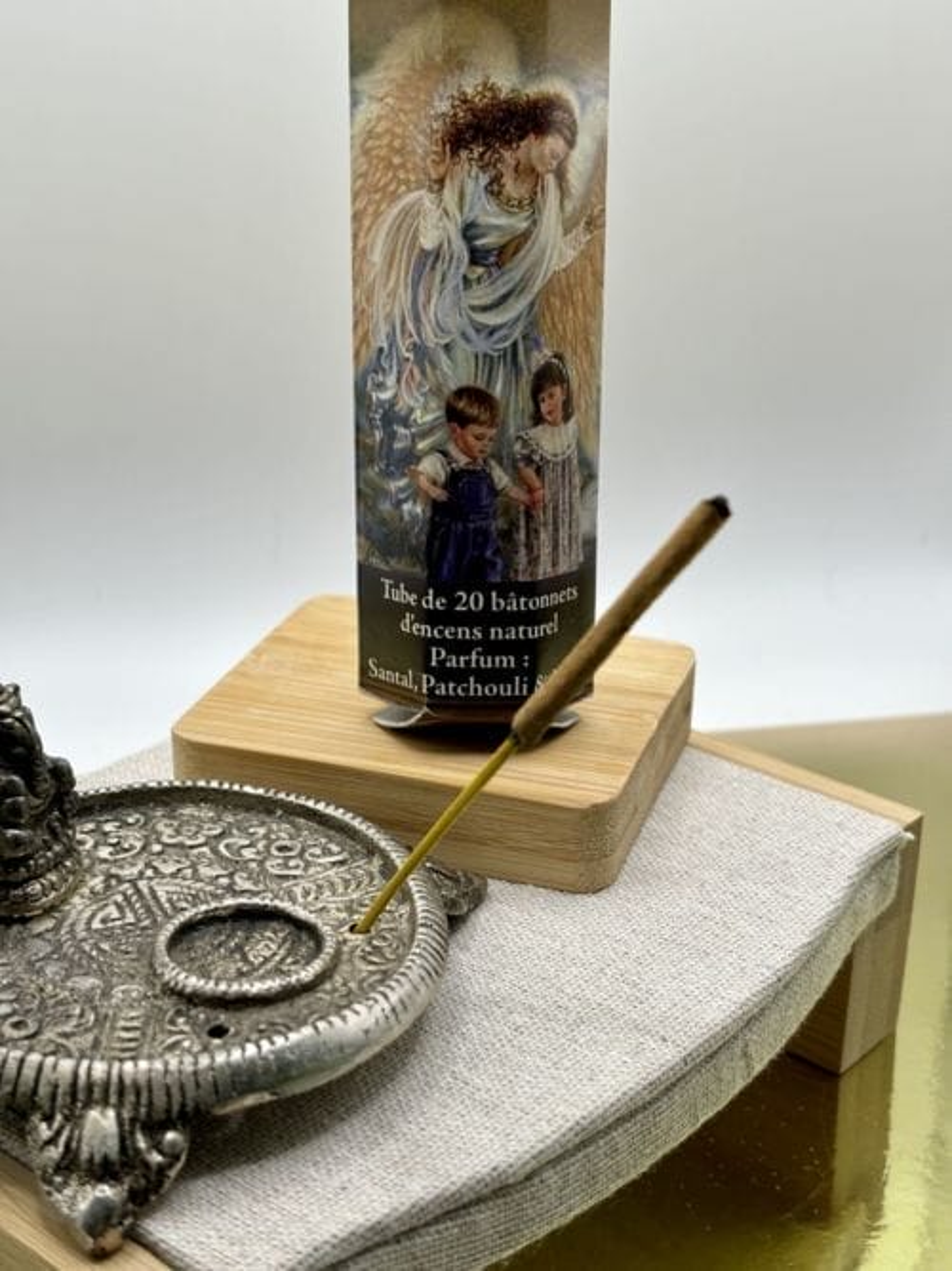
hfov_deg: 28.0
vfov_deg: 36.8
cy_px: 636
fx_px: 1907
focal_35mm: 52
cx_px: 476
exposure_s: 1/253
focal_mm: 5.96
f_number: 1.6
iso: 32
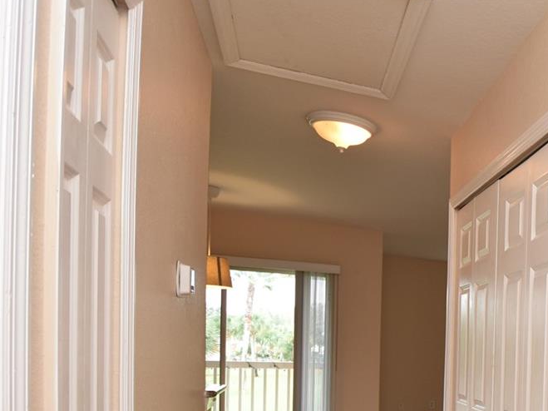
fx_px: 554
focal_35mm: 35
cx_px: 664
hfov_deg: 38.4
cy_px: 382
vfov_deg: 37.6
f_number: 4
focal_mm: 10
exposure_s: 1/60
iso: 320
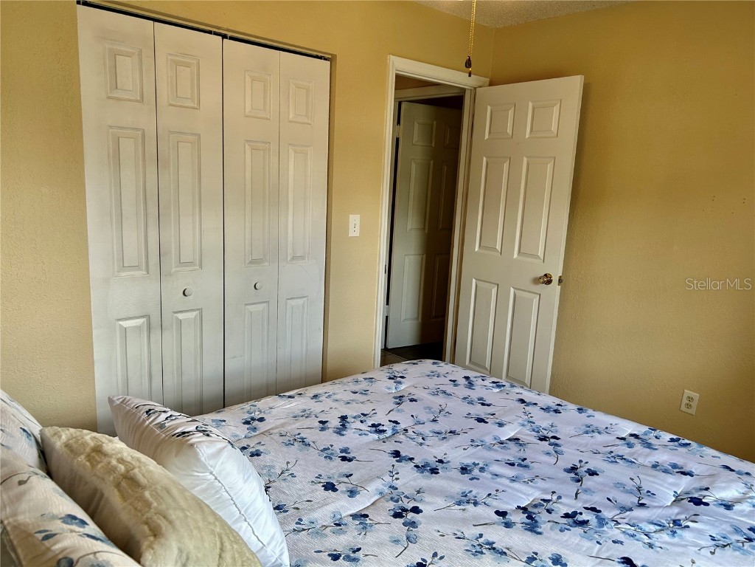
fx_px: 567
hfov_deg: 67.3
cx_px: 378
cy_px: 284
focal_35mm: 26
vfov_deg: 53.1
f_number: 1.5
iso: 64
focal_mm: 5.7
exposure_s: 1/120
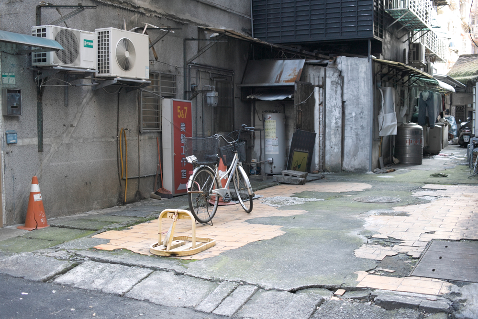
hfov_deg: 46.4
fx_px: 558
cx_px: 236
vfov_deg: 31.9
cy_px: 161
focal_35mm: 42
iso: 200
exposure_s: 1/30
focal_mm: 24.2
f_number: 2.8
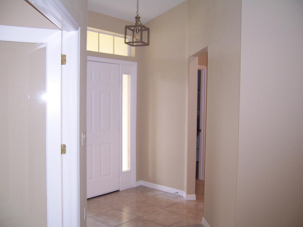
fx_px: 298
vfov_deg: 41.8
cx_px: 150
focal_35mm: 34
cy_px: 116
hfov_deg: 54.0
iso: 140
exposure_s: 1/60
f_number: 2.8
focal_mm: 5.5
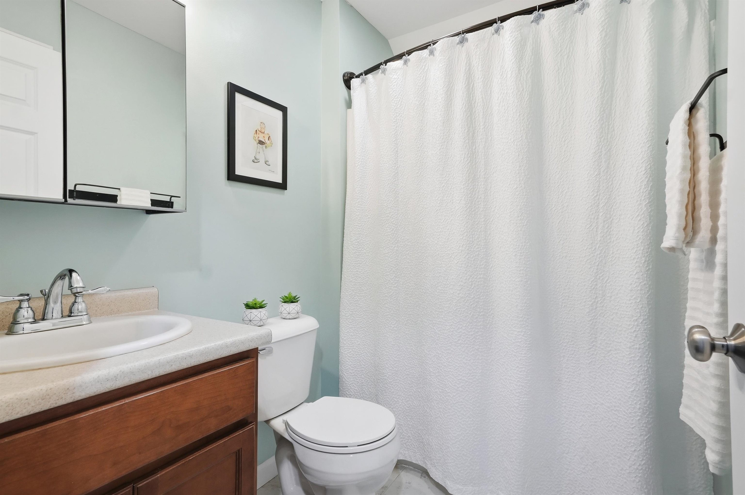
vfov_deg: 71.9
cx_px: 372
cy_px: 248
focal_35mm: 16
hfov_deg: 95.0
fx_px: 341
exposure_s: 1/320
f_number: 7.1
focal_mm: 11
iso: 800
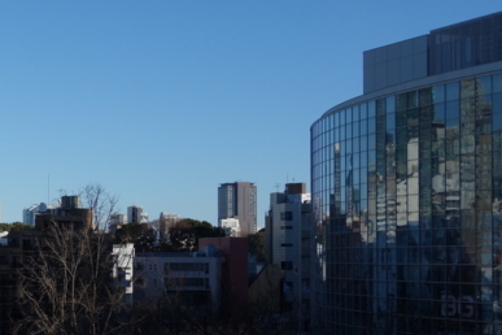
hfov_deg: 24.0
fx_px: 1032
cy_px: 247
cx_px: -152
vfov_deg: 18.3
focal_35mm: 74
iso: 125
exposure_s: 1/500
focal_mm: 10.4
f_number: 5.6
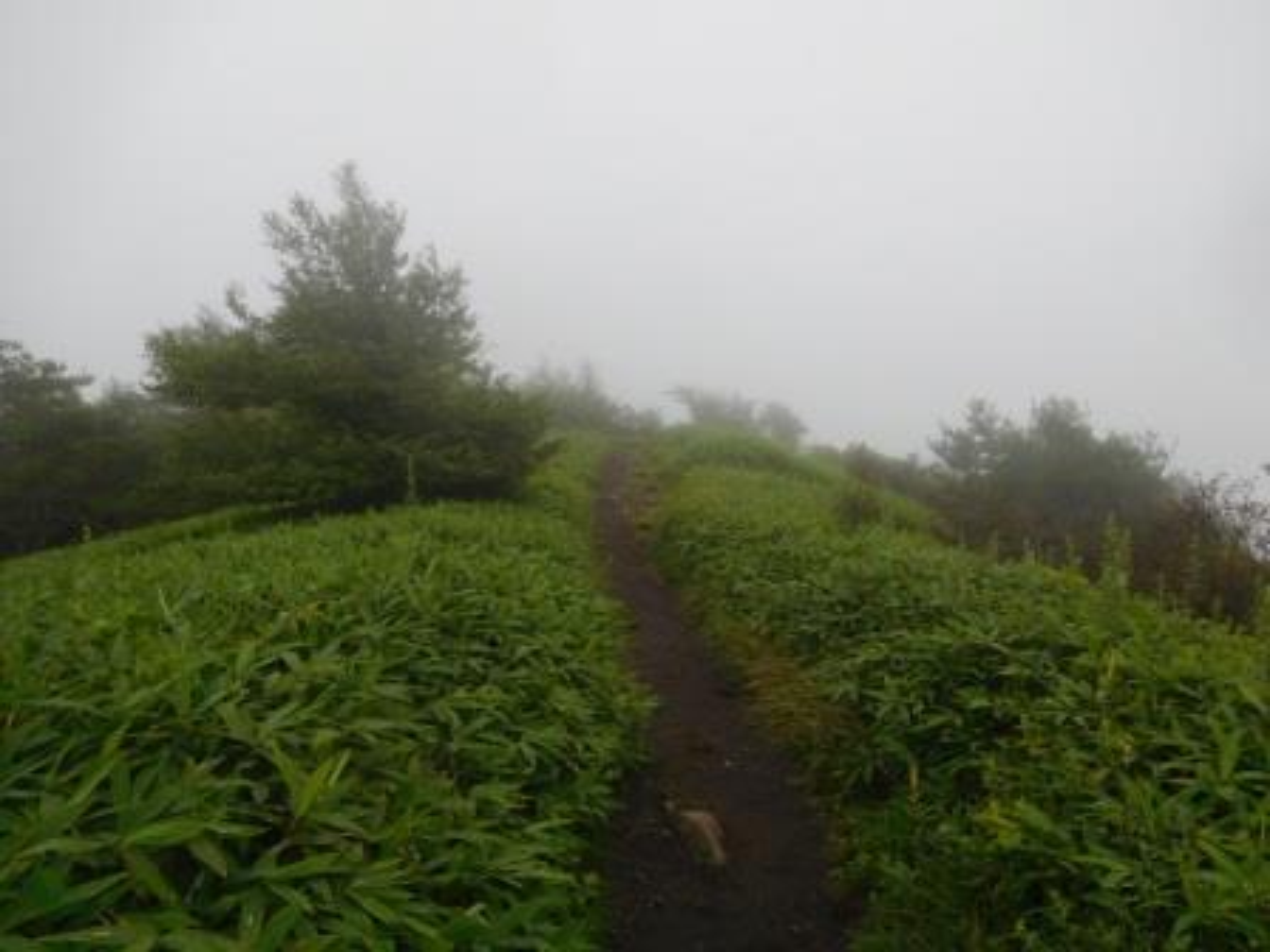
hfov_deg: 69.4
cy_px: 476
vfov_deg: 54.9
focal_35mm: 25
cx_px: 635
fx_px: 917
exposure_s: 1/500
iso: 125
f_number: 3.4
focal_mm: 4.5
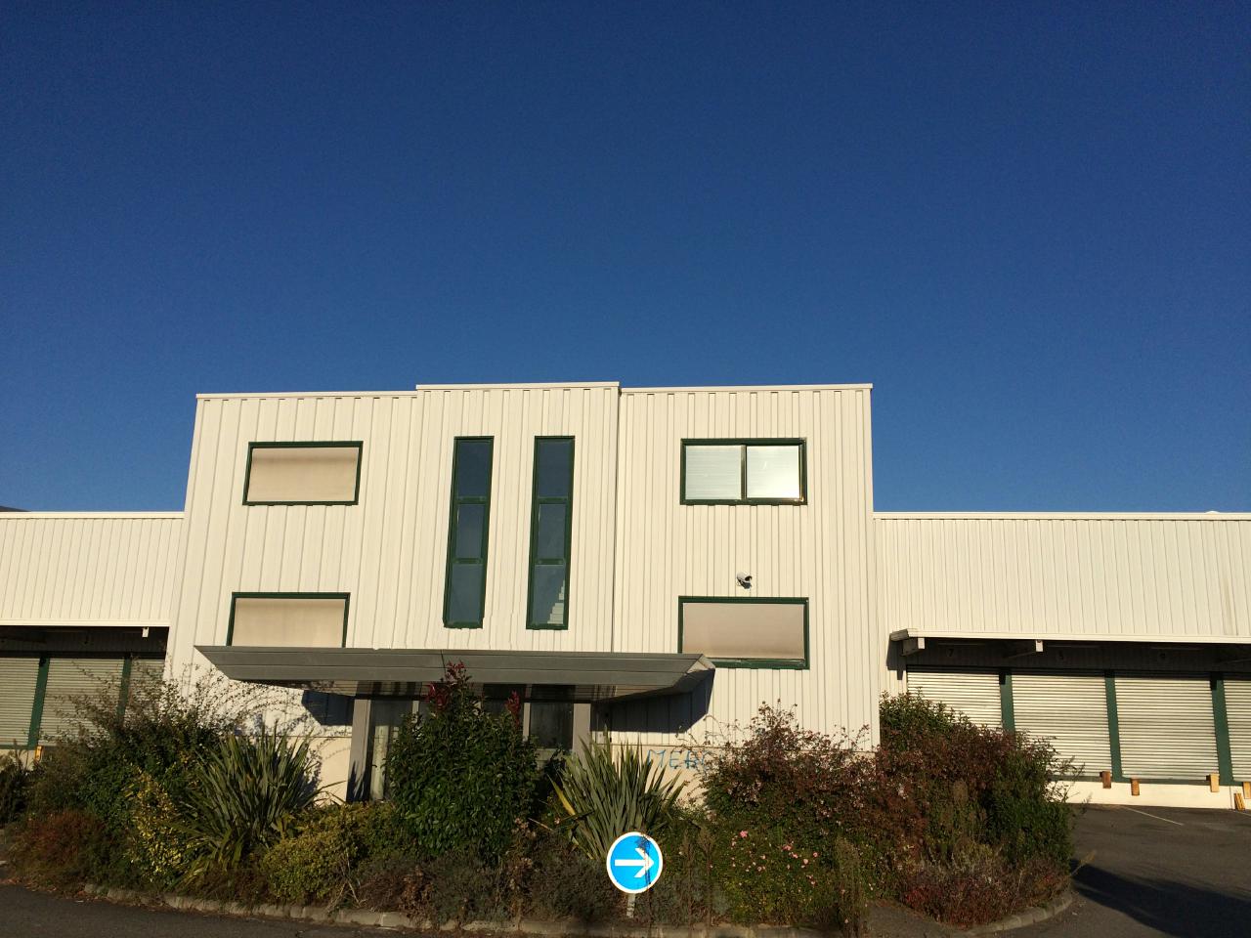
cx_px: 626
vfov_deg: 48.2
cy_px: 469
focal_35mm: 29
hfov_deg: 61.7
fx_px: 1048
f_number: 2.2
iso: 32
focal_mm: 4.15
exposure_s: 1/5128
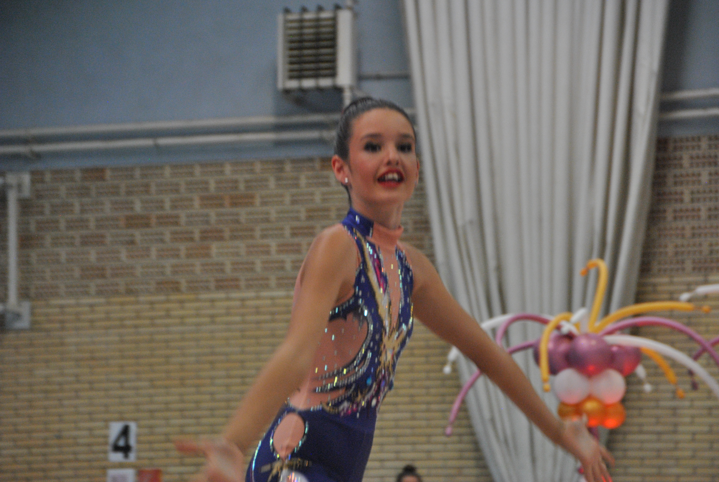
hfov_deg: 13.4
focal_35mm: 153
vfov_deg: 9.0
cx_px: 360
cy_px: 241
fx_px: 3059
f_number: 5.6
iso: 800
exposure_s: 1/200
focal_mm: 102
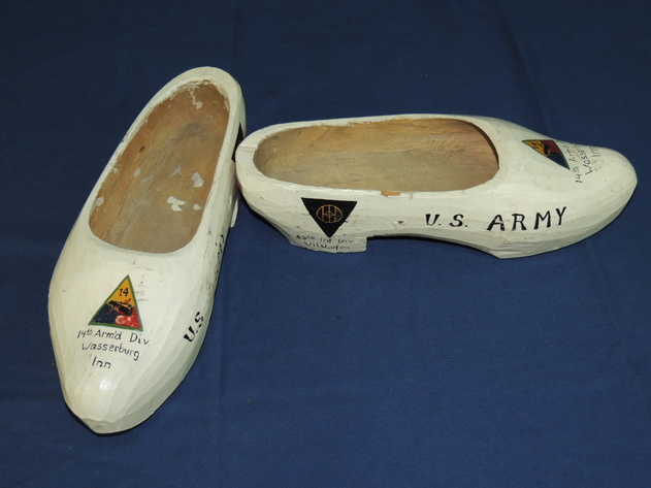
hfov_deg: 40.4
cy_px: 244
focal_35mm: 47
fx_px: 884
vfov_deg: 30.9
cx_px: 326
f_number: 3.5
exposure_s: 1/30
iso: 200
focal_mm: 8.3
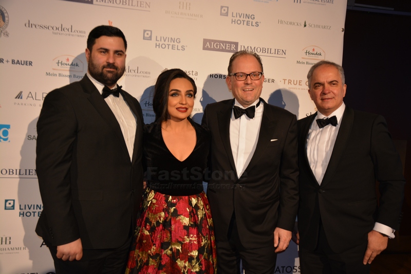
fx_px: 428
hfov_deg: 51.3
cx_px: 206
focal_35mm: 38
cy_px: 137
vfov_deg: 35.5
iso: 560
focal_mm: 25
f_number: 4
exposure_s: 1/60
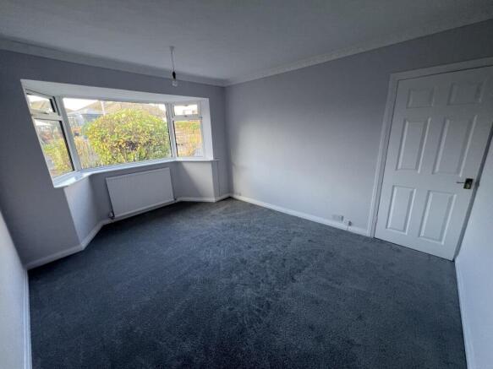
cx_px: 246
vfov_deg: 89.9
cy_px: 184
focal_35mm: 13
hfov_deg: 106.2
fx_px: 185
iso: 80
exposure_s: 1/100
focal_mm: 1.57
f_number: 1.8
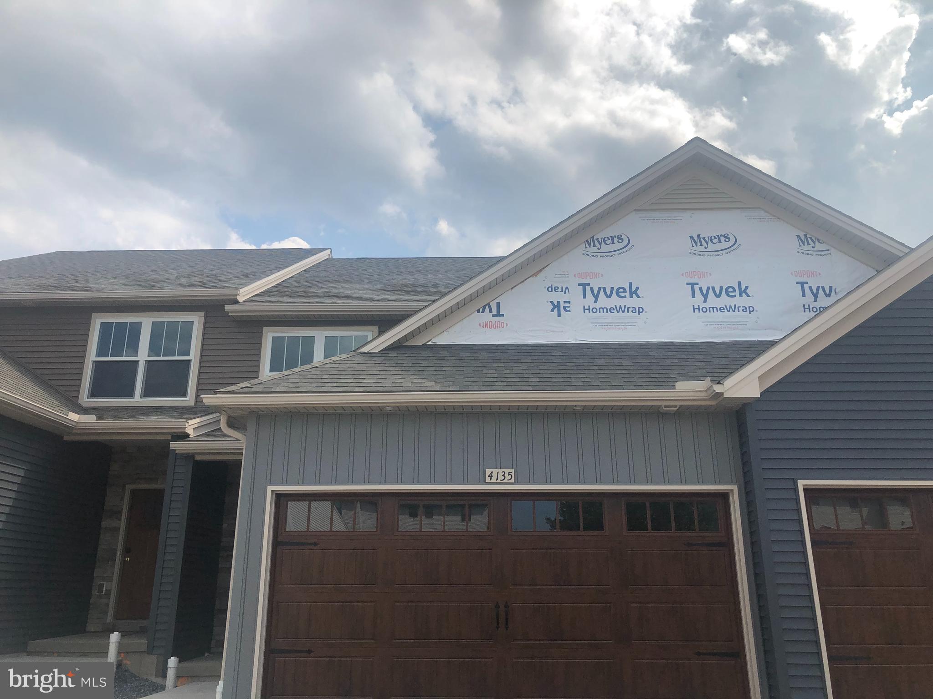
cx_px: 466
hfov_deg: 63.4
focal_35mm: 28
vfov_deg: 49.7
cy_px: 350
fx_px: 755
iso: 25
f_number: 1.8
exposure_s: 1/3745
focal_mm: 3.99
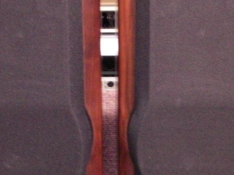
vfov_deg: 19.6
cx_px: 112
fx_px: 507
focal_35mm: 75
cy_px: 76
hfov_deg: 26.0
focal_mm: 6.3
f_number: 3.4
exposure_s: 1/25
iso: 800
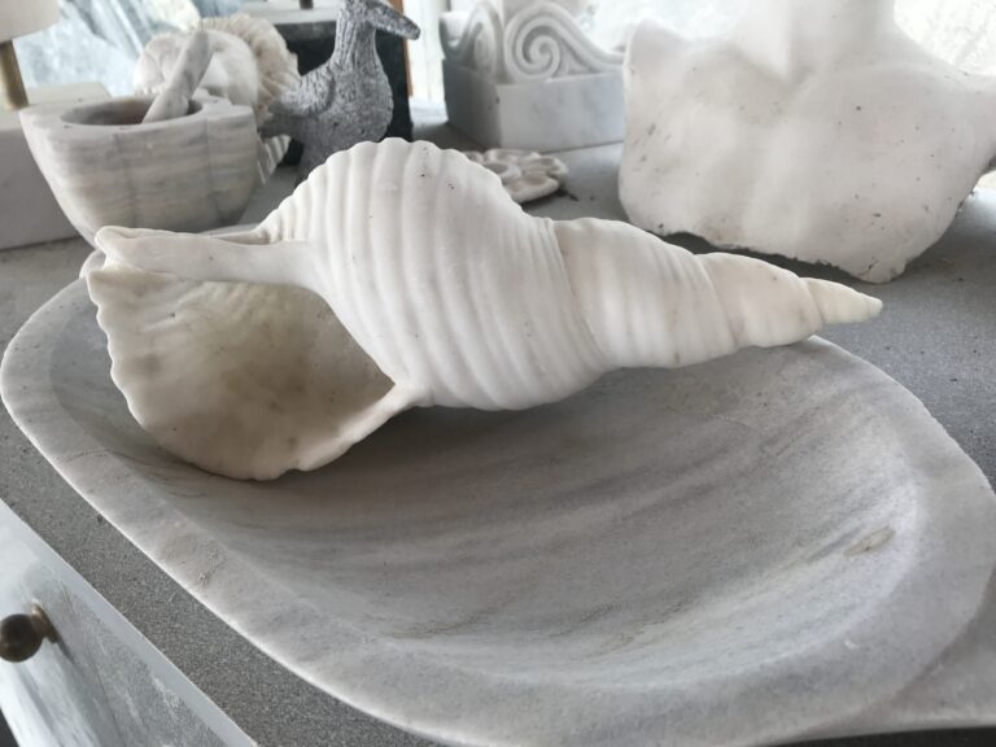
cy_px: 374
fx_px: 806
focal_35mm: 28
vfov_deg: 49.7
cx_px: 498
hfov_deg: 63.4
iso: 20
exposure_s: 1/101
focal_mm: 3.99
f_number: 1.8
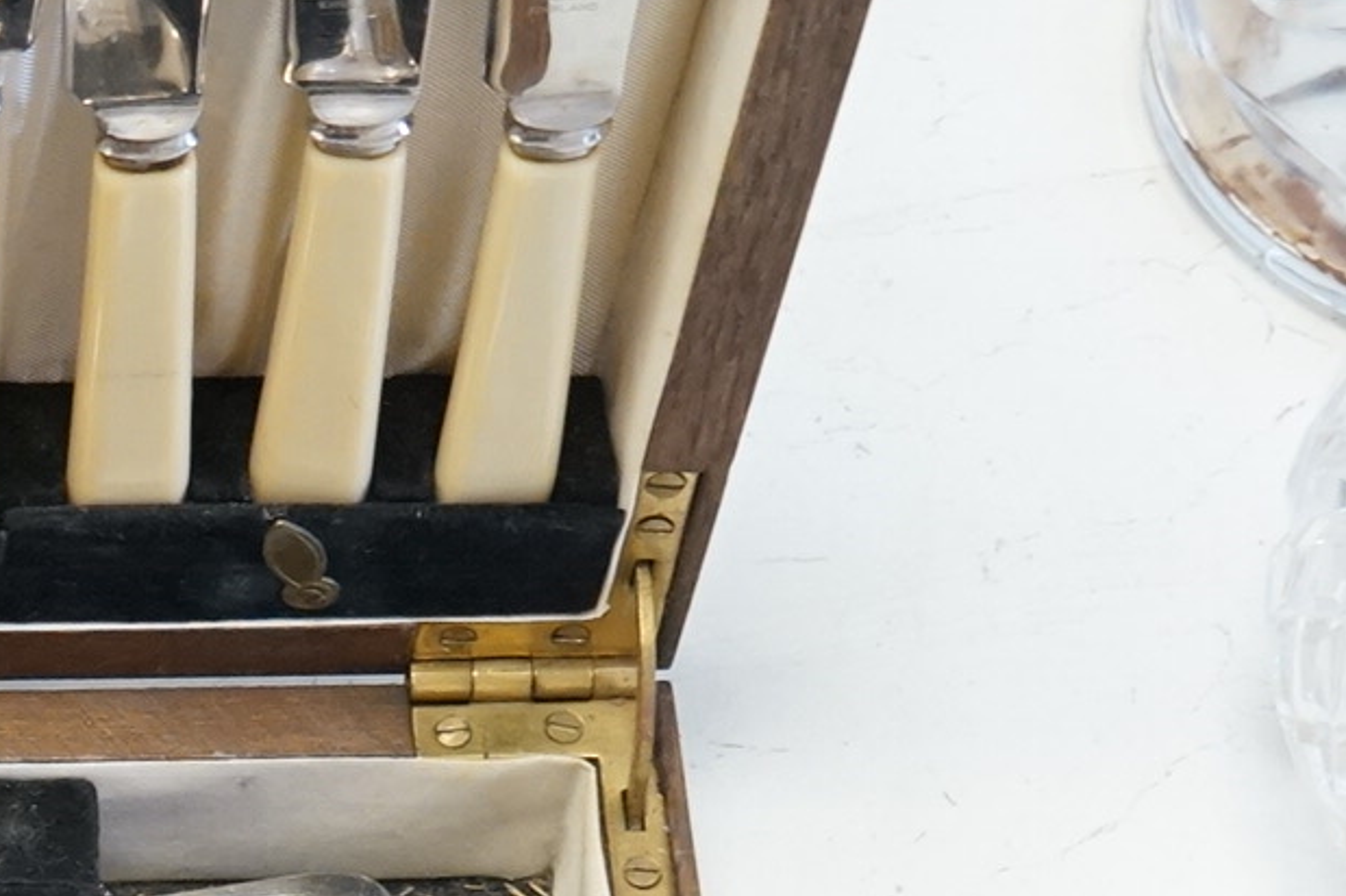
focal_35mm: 136
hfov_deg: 14.2
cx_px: -620
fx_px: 5082
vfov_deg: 9.9
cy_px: 1053
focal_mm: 28
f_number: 6.3
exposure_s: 1/100
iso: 2500
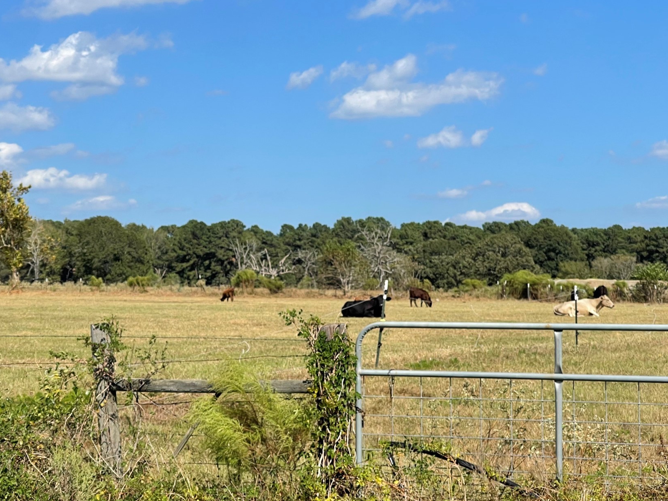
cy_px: 256
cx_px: 305
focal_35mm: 80
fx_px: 1544
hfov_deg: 24.4
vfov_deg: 18.4
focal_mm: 7.5
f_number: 2.2
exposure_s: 1/1876
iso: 20
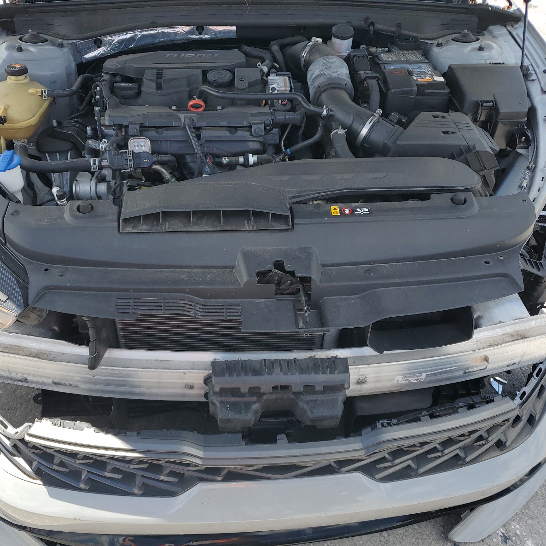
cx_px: 242
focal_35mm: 31
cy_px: 274
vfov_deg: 52.5
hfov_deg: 52.4
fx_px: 553
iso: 50
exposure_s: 1/1250
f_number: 1.5
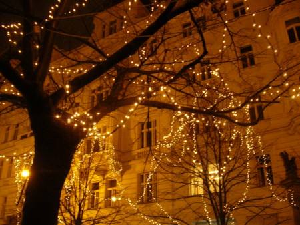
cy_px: 112
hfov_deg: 51.3
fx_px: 312
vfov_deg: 39.7
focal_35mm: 36
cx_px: 150
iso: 256
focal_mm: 60
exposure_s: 1/8
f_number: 2.8
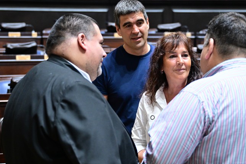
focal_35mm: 79
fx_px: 540
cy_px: 85
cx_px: 130
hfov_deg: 25.7
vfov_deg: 17.3
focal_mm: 51
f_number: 2.8
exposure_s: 1/125
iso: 2500
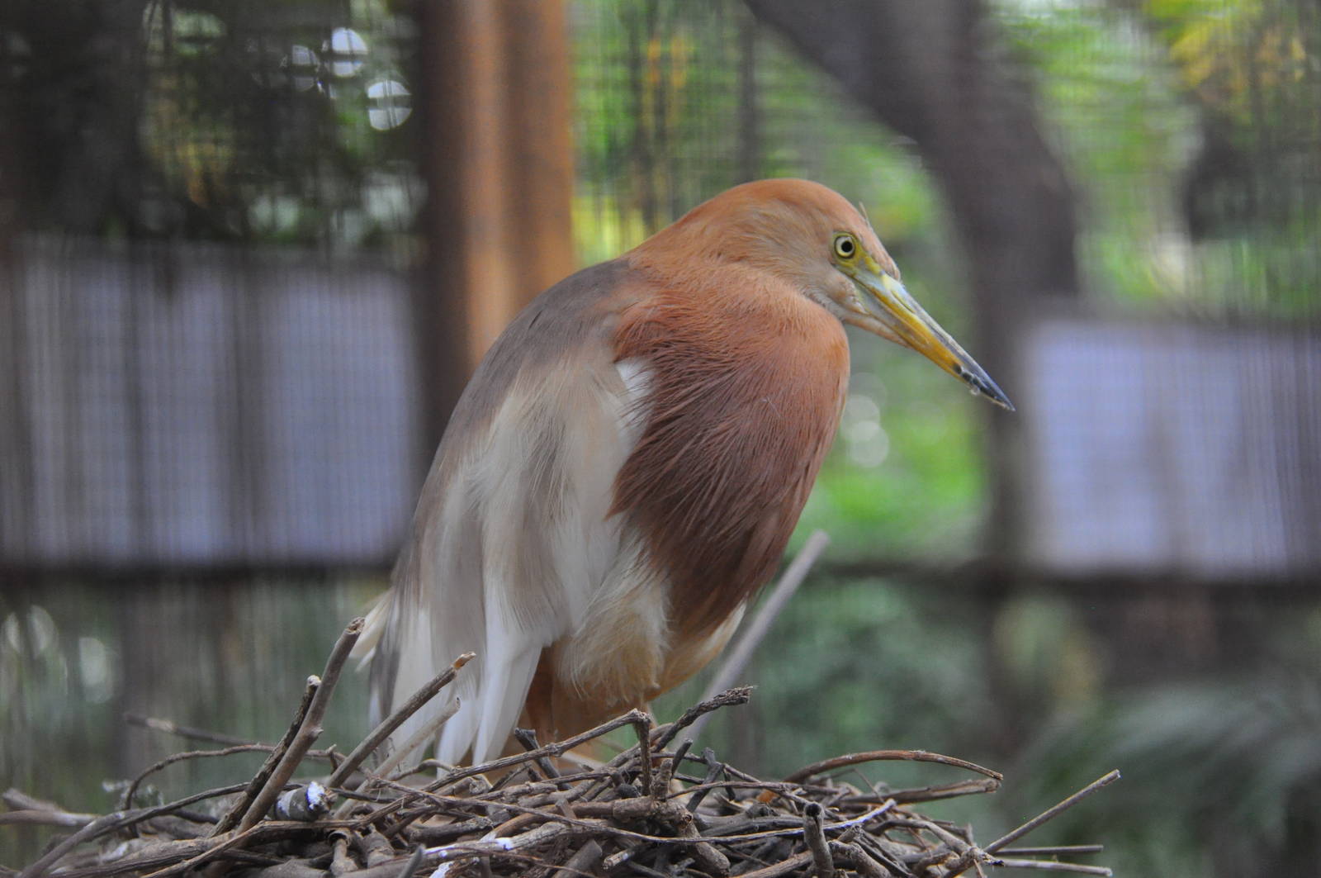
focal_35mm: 129
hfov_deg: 15.9
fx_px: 4728
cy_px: 439
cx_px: 660
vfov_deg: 10.6
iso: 1600
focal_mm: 86
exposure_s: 1/50
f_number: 5.6
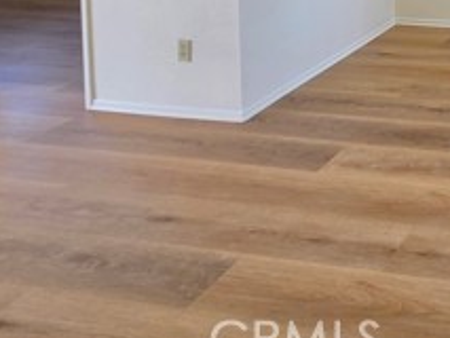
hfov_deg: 33.1
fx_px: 507
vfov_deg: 28.0
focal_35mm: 39
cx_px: 604
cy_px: -137
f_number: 2.2
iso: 64
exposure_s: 1/60
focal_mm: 2.2
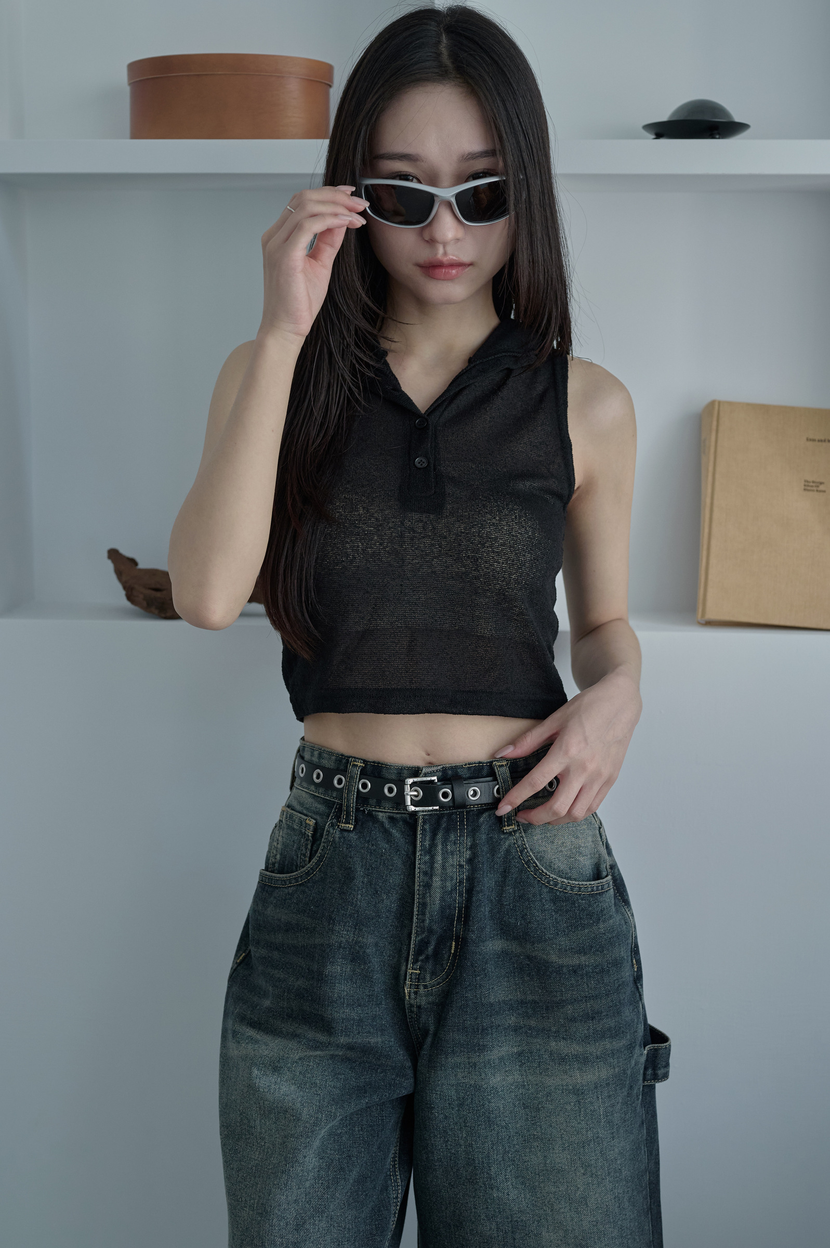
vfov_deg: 39.6
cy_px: 624
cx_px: 415
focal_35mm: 50
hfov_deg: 27.0
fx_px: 1731
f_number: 4.5
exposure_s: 1/125
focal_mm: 50
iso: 1250
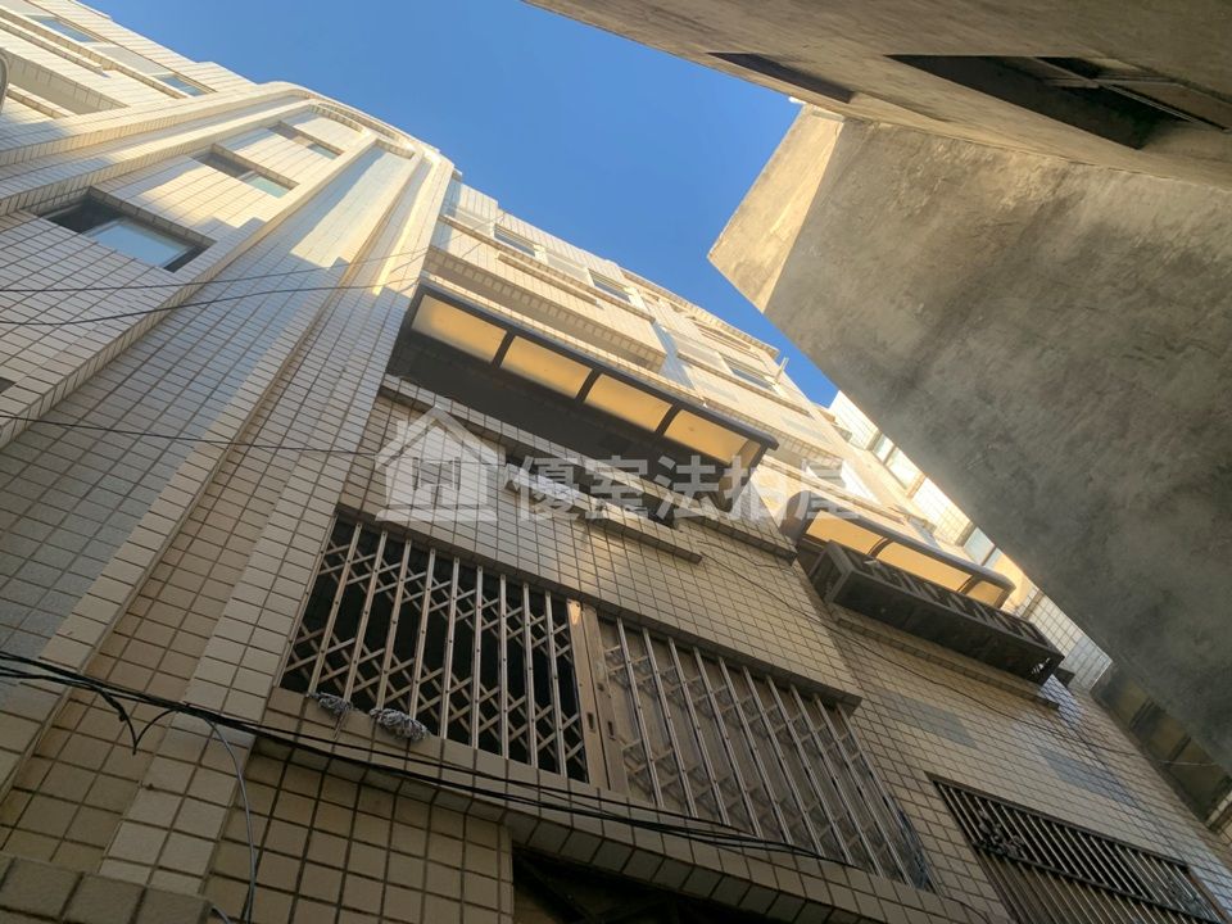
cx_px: 616
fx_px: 925
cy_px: 462
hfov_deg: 67.3
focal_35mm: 26
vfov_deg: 53.1
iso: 25
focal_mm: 4.25
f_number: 1.8
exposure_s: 1/279
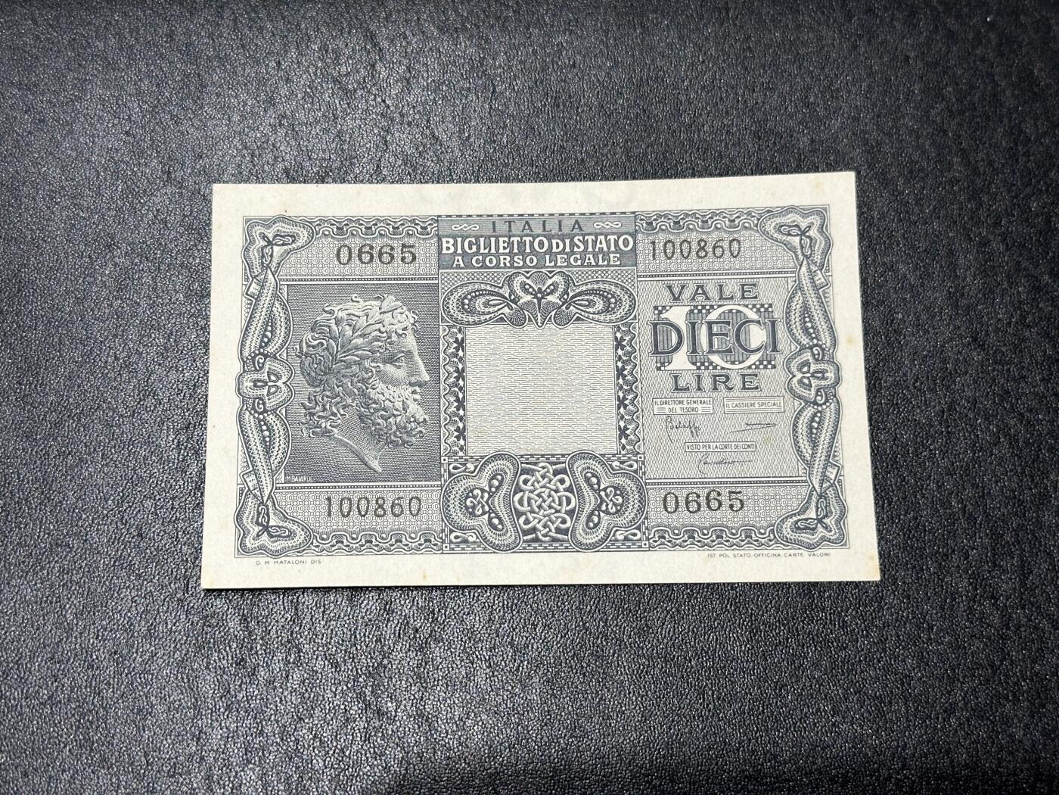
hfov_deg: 39.7
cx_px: 530
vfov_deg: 30.3
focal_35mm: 48
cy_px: 398
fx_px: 1468
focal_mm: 6.86
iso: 100
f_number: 1.78
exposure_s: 1/50
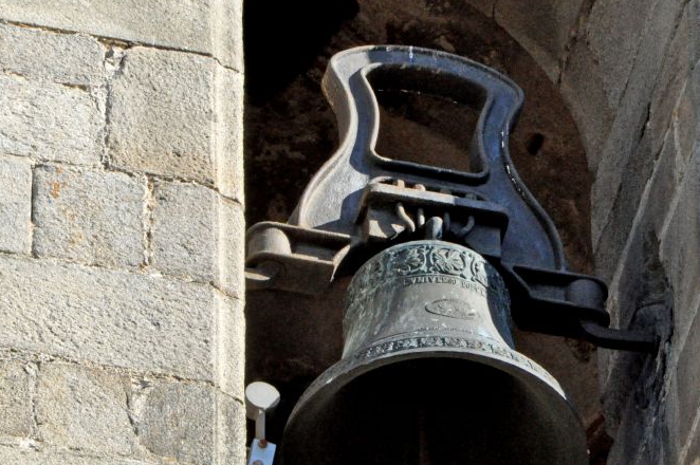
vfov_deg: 3.0
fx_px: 9013
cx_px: 401
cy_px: 279
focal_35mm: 464
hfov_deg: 4.4
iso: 1600
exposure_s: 1/200
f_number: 22
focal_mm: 200
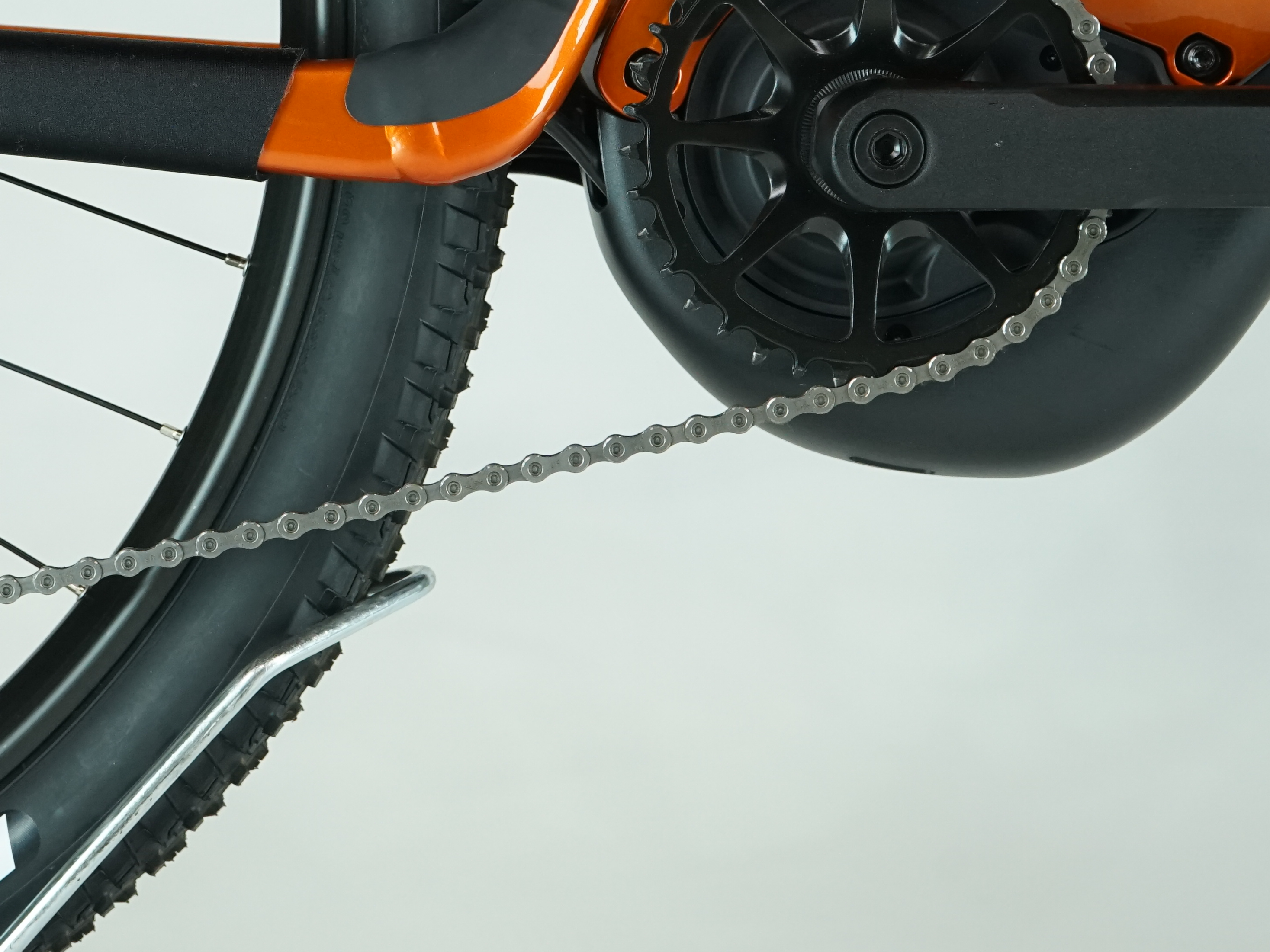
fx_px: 4182
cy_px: 147
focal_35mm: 114
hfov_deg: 17.1
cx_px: 281
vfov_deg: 12.9
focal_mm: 58
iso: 1600
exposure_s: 1/200
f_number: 5.6
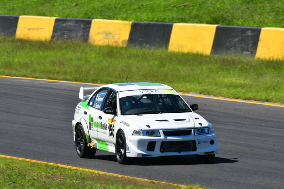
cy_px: 95
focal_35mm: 754
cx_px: 142
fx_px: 5945
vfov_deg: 1.8
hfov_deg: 2.7
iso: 500
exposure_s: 1/640
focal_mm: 500
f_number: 13
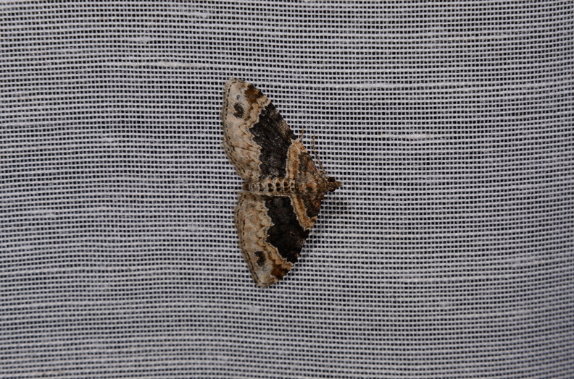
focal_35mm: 128
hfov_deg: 16.1
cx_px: 287
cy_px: 190
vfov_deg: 10.7
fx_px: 2028
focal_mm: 85
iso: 100
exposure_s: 1/60
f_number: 25
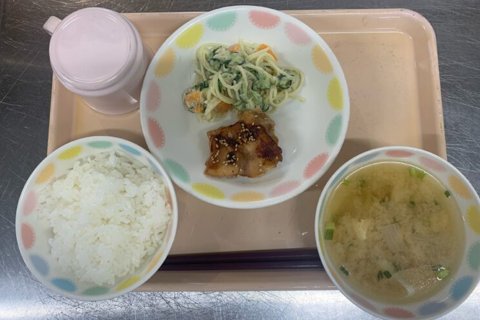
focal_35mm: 28
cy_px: 145
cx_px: 243
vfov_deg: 46.3
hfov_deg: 65.5
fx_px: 373
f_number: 1.8
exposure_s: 1/60
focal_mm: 4.25
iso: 50
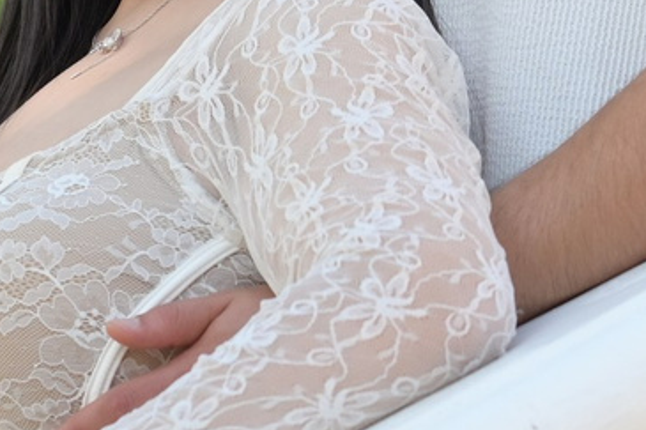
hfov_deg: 3.5
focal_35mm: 597
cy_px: -165
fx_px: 10707
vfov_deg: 2.3
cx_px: 165
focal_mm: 85
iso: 200
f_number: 2.5
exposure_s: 1/1000
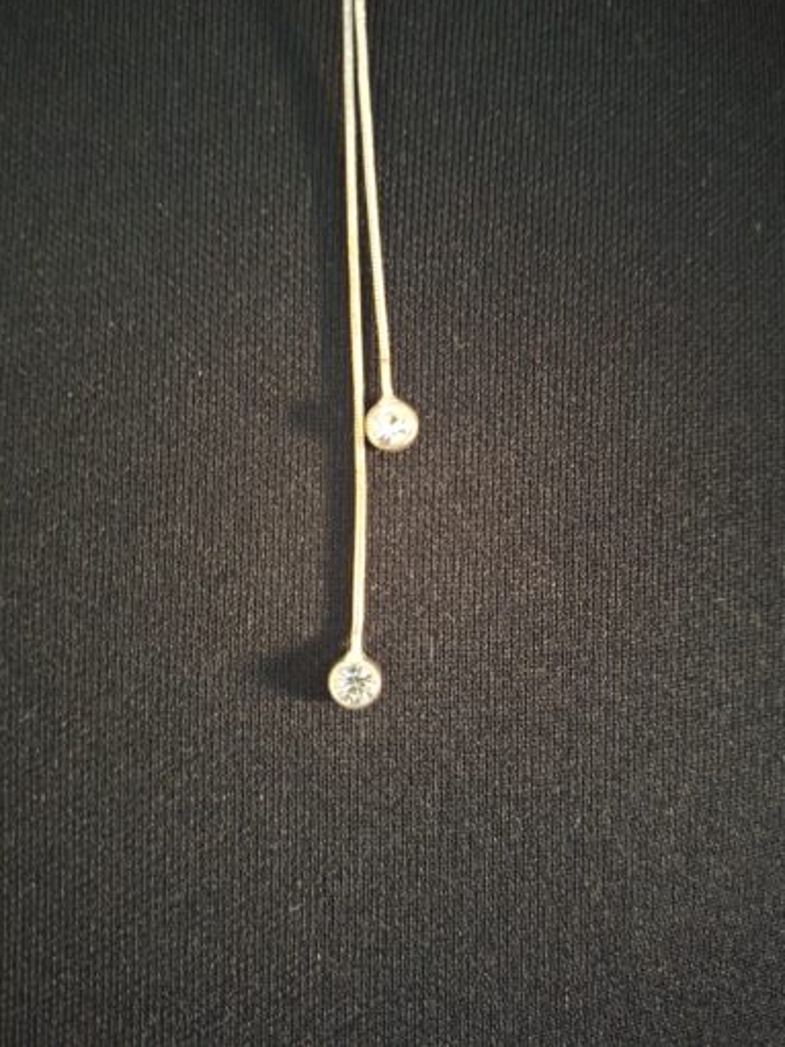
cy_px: 503
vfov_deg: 71.6
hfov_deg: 56.8
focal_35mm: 24
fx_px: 726
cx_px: 404
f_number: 1.8
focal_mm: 5.54
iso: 1250
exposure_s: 1/17
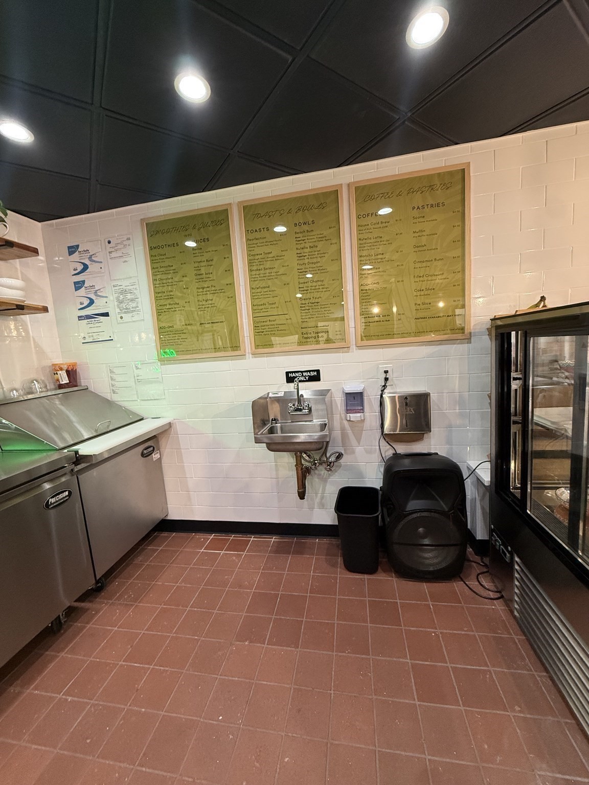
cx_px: 294
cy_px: 392
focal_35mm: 14
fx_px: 318
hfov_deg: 85.7
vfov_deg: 102.1
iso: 320
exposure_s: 1/120
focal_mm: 2.22
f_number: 2.2
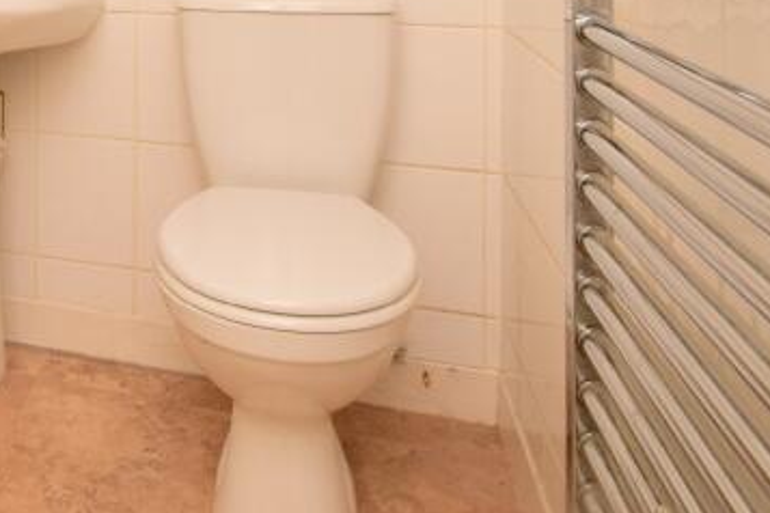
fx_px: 920
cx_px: -41
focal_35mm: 43
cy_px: -89
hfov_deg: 38.9
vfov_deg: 27.7
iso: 800
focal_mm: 10
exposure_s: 1/160
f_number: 14
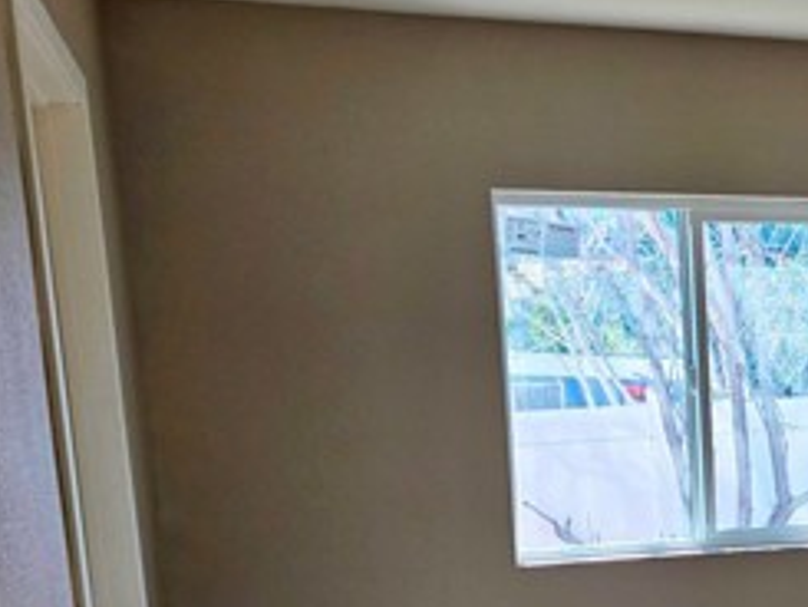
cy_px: 617
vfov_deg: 23.4
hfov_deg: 29.8
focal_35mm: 60
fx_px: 1401
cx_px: 824
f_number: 1.7
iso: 25
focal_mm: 6.3
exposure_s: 1/180
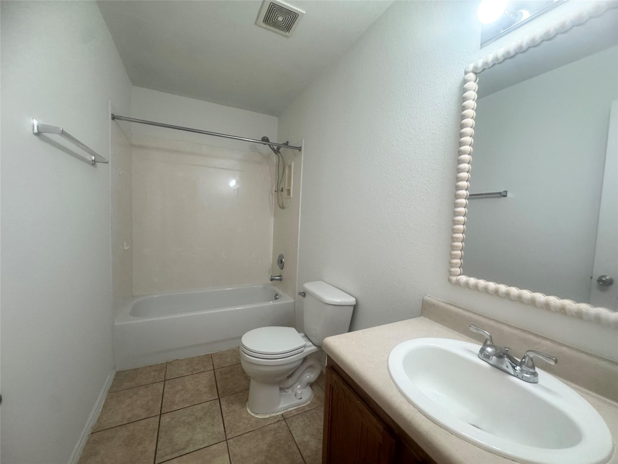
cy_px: 232
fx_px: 250
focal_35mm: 14
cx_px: 309
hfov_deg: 102.1
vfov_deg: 85.7
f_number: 2.2
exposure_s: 1/60
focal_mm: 2.22
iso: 250
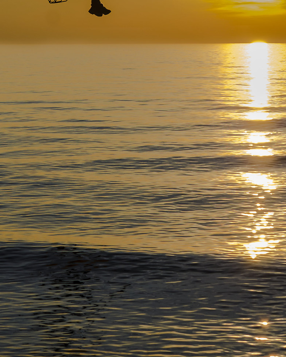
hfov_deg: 12.7
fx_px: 1282
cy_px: -42
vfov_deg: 15.4
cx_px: 117
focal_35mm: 121
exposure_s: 1/500
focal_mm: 35
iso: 100
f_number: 8
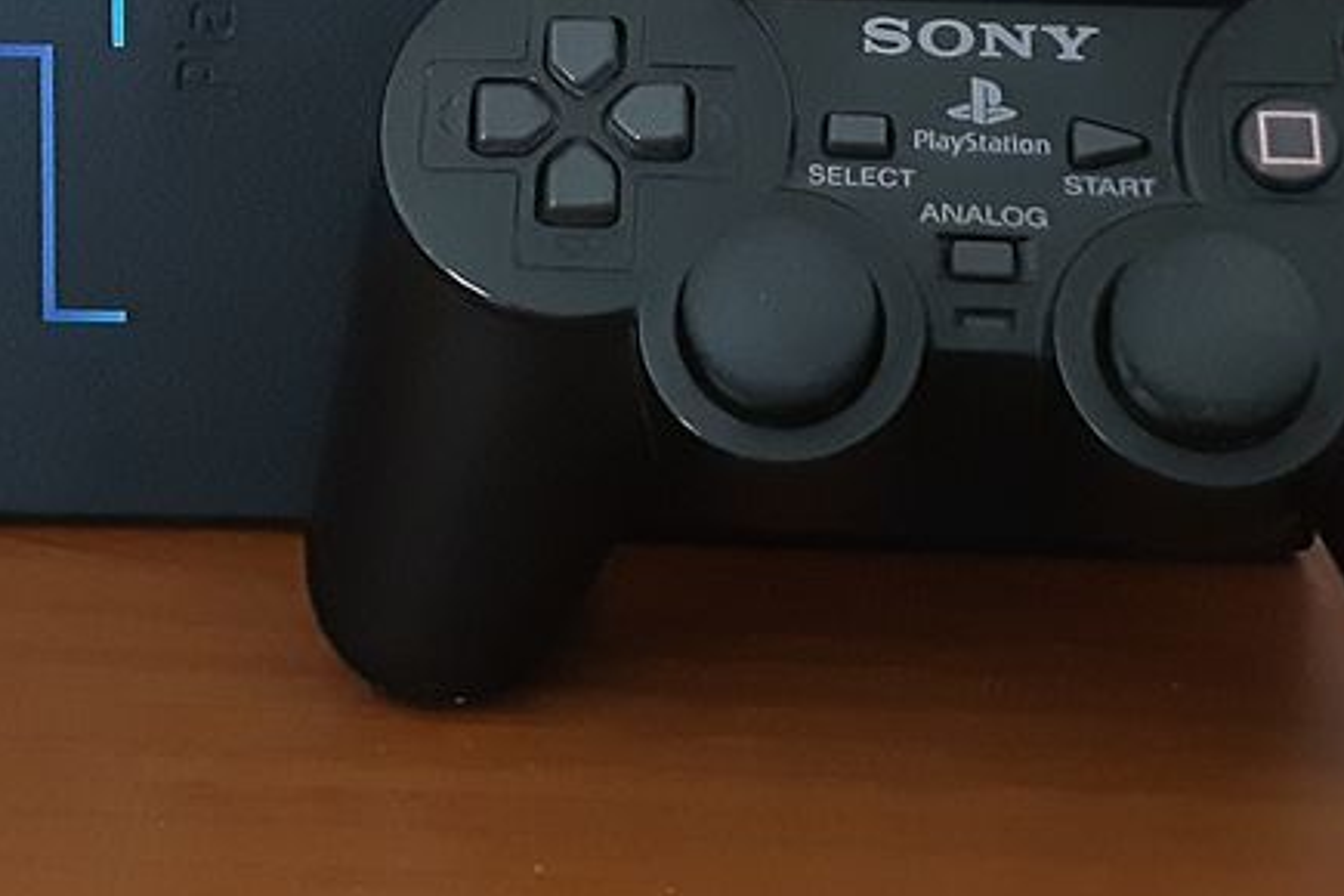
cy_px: -87
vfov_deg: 19.5
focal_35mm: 67
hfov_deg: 29.8
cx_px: 399
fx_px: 2501
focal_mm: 2.9
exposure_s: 1/17
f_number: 1.9
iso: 800
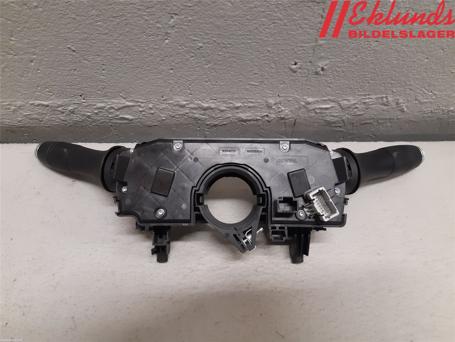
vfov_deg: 53.1
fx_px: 342
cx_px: 228
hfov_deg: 67.3
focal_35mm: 26
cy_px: 171
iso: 200
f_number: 1.7
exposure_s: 1/50
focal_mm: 3.93
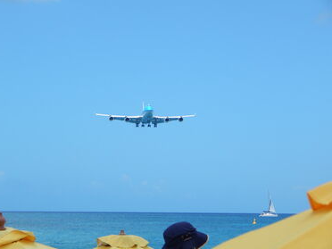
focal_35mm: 141
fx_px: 1352
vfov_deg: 10.5
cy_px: 126
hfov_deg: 14.0
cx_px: 154
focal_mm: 23.4
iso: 125
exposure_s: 1/800
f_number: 4.8
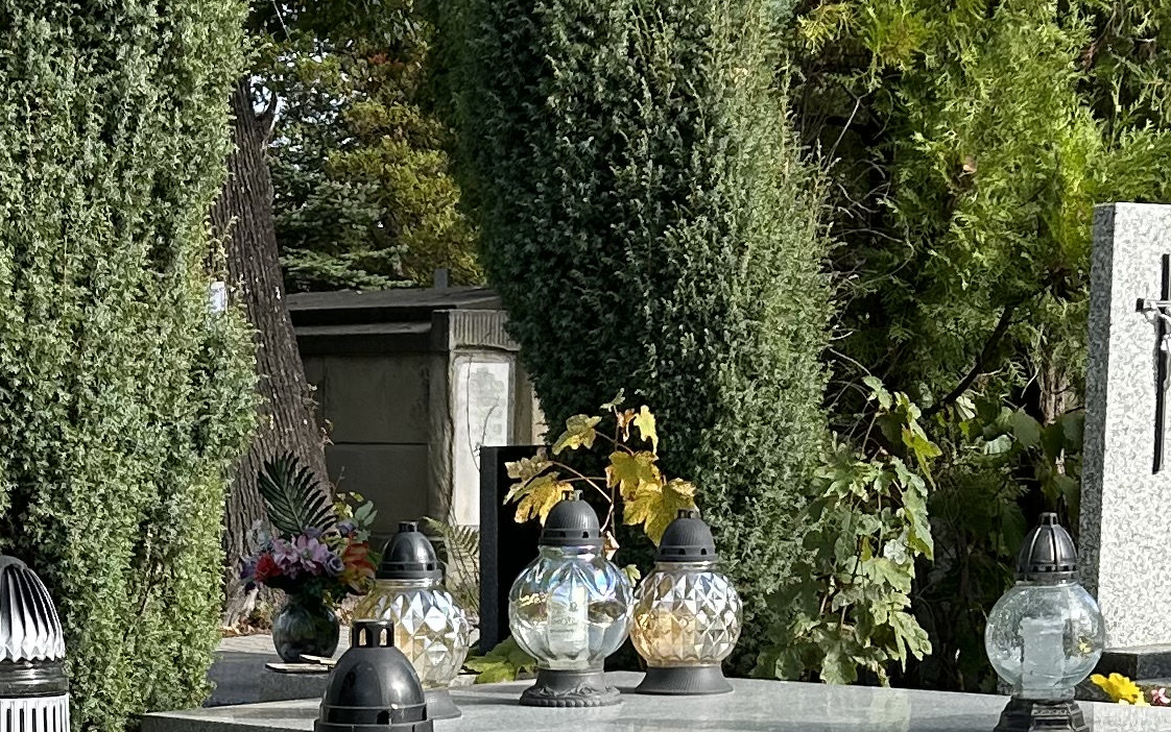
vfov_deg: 12.8
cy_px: 931
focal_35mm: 99
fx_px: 3160
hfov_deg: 20.8
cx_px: 252
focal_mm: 5.7
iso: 50
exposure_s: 1/1147
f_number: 1.5
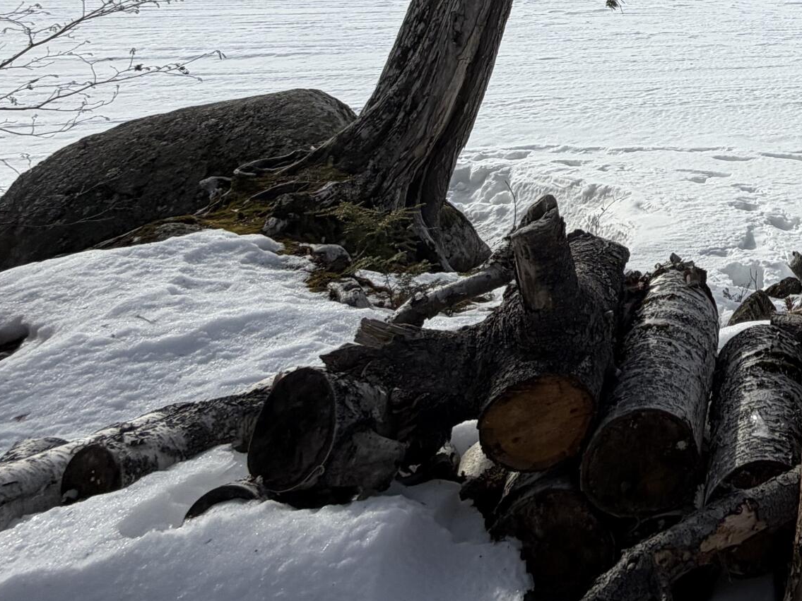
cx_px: 906
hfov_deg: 39.7
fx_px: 857
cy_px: -88
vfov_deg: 32.9
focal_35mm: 37
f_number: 2.2
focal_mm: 2.22
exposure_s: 1/1572
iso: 20
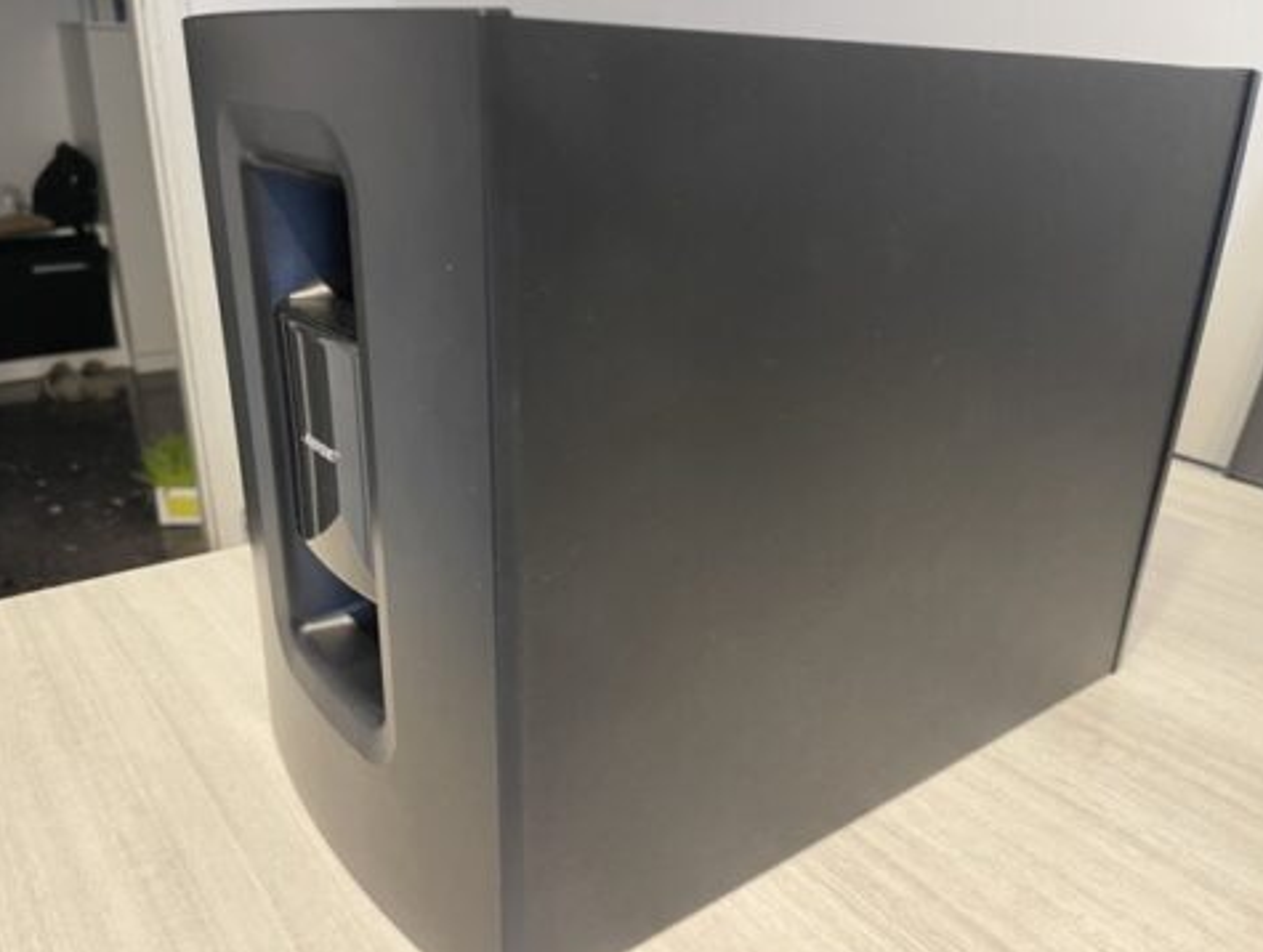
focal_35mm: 28
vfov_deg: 49.8
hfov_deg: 63.3
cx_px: 651
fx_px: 1023
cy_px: 509
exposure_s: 1/33
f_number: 1.6
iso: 500
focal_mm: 5.1
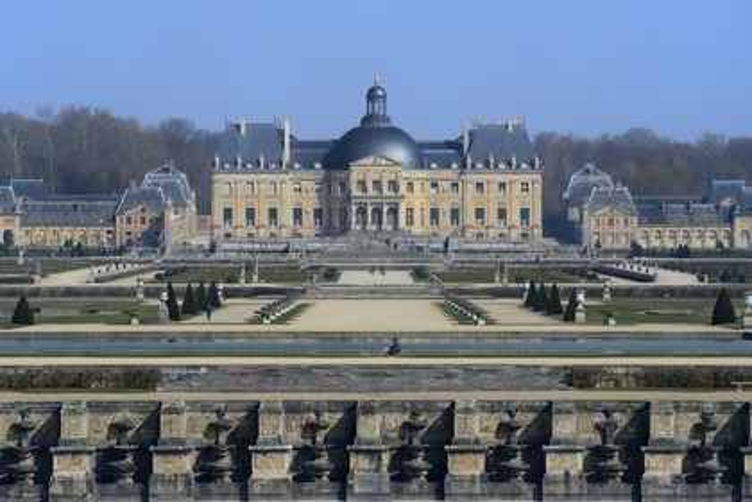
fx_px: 3342
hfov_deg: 12.8
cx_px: 376
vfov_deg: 8.6
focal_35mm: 160
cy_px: 251
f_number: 11
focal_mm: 160
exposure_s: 1/250
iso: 100
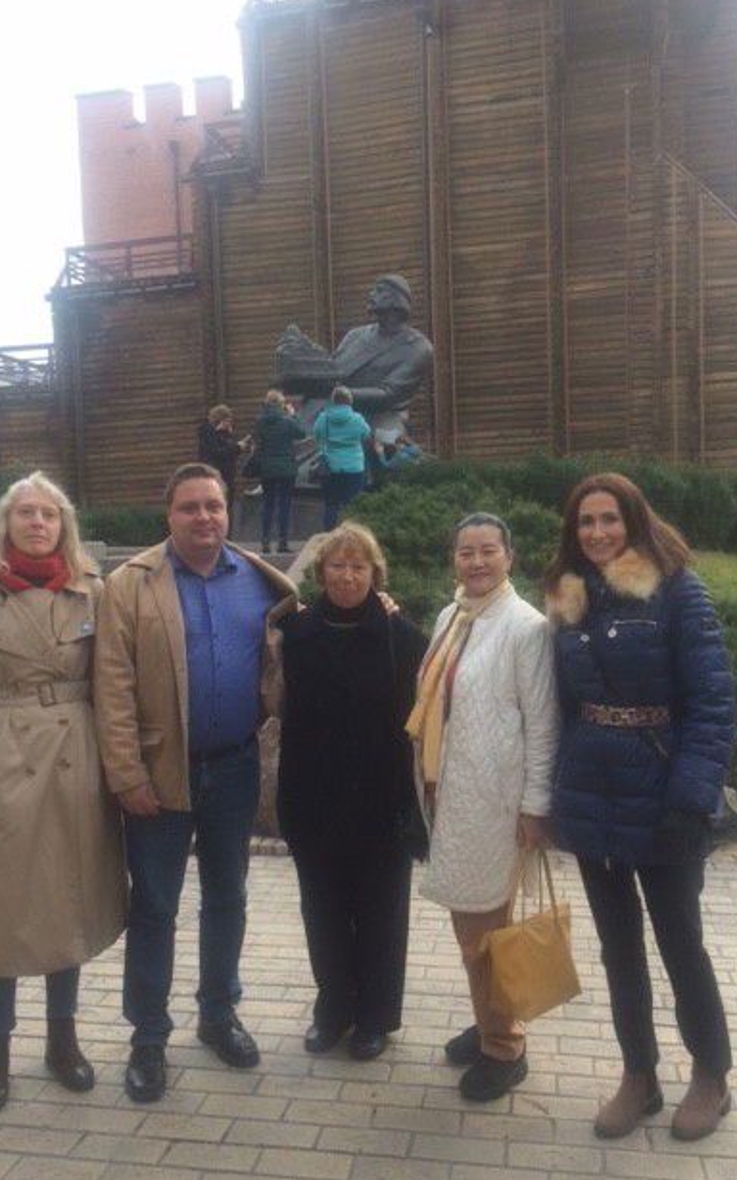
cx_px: 361
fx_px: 1029
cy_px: 606
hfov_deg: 39.4
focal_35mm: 32
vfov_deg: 59.7
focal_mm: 4.15
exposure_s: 1/406
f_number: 2.2
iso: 32
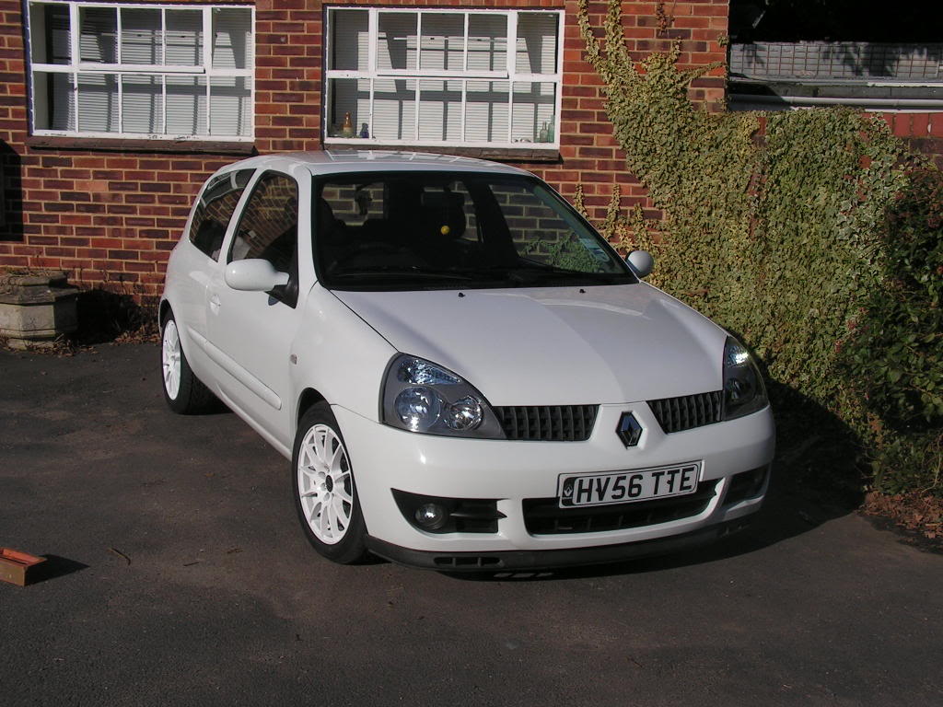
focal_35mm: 45
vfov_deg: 32.2
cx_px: 472
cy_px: 354
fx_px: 1226
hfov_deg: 42.1
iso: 64
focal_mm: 7.6
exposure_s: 1/1250
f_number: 4.8
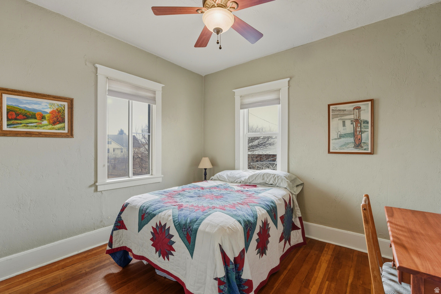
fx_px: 196
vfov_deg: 73.8
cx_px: 220
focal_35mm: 16
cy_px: 147
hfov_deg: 96.7
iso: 100
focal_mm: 16
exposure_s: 1/60
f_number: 5
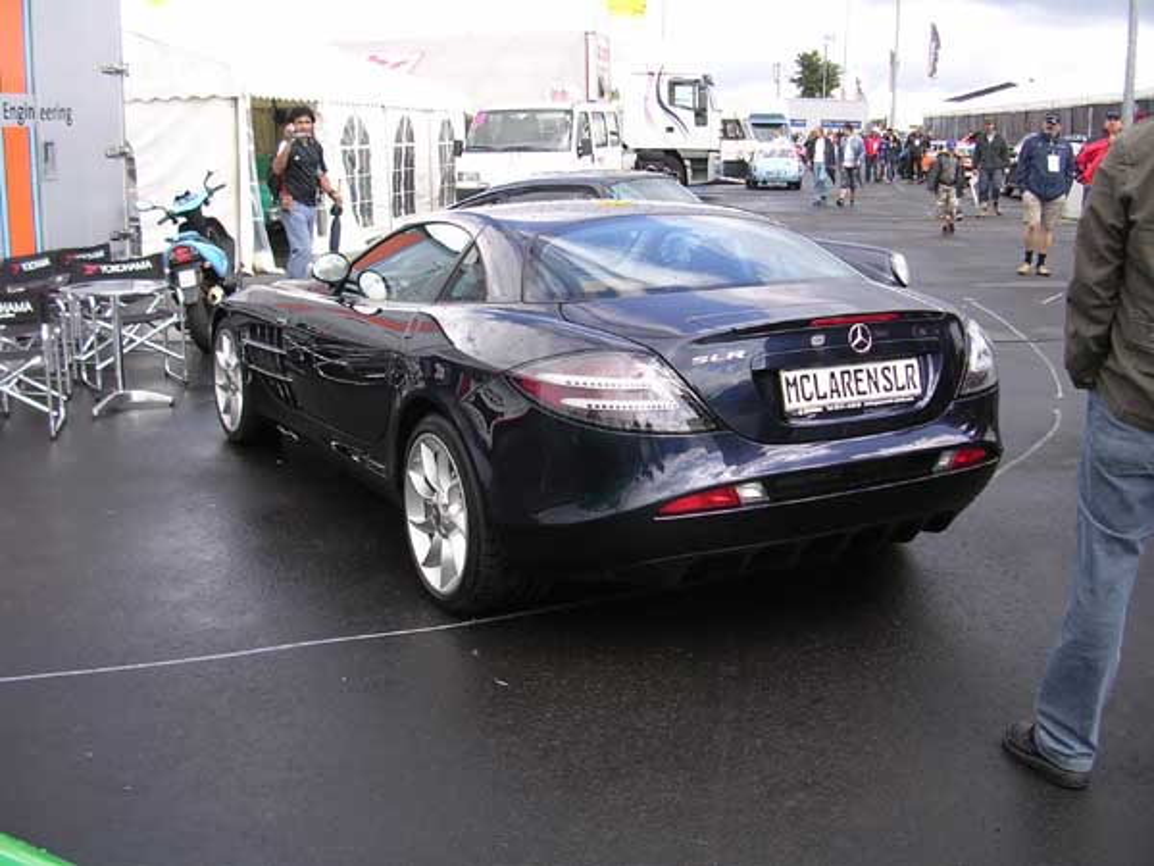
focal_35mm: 38
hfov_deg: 49.0
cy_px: 433
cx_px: 577
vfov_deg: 37.7
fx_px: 1267
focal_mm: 5.8
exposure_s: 1/354
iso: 100
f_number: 2.8
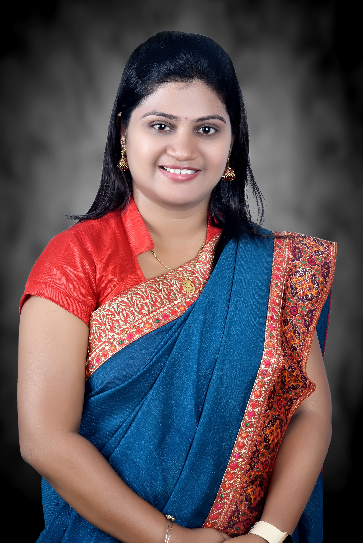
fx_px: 982
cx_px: 182
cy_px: 272
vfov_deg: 30.9
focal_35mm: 65
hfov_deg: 20.9
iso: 125
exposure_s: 1/125
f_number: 20
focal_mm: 65
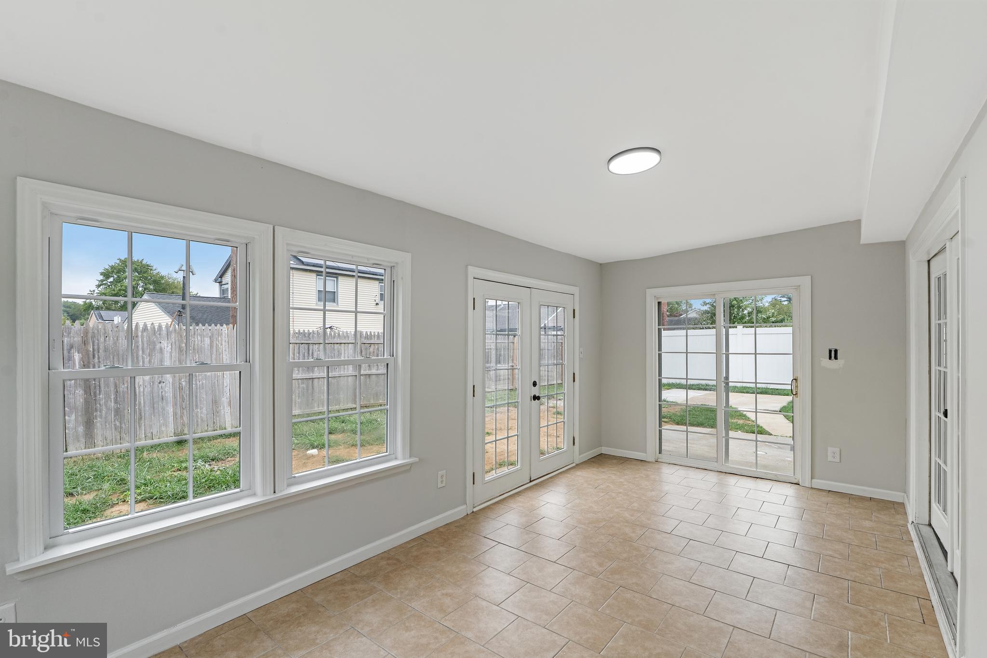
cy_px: 329
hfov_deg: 96.7
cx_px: 494
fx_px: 439
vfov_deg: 73.7
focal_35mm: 16
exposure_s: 1/20
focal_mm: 16
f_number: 8
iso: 1600
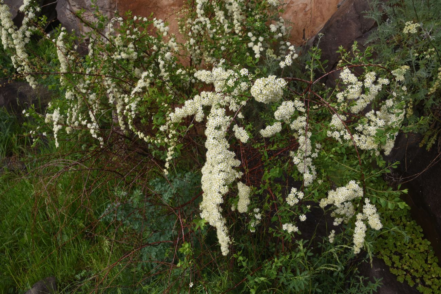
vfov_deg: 27.0
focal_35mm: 50
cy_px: 147
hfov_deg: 39.6
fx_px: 613
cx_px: 220
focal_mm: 50
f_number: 20
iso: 800
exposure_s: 1/125
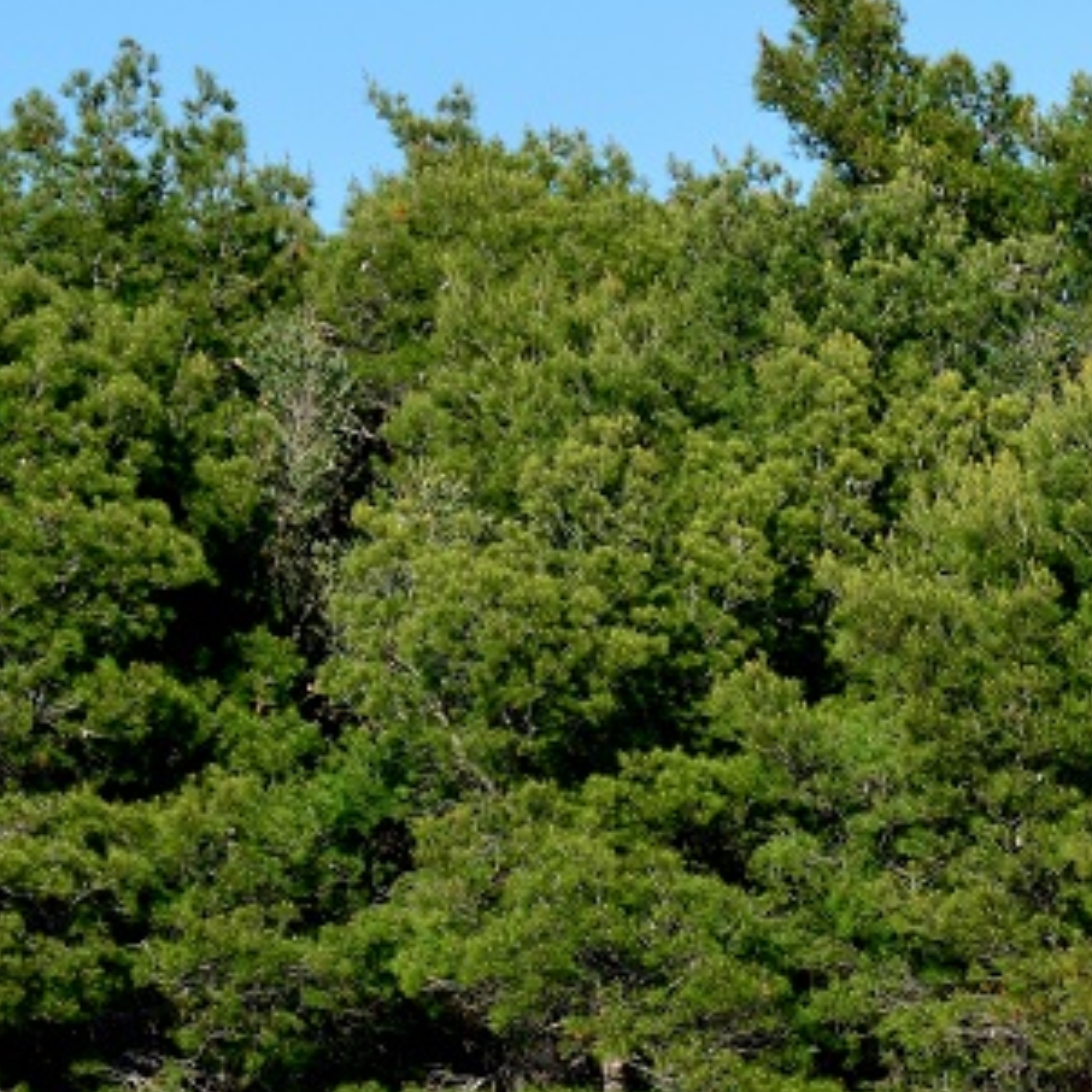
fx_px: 20251
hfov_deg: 3.1
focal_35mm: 567
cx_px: 1517
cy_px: 1000
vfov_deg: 3.1
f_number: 4.8
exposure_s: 1/2500
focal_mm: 135
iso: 400
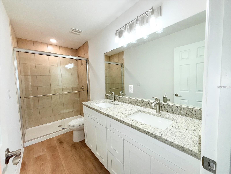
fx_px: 93
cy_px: 87
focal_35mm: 14
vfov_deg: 85.7
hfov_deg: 102.1
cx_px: 116
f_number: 2.2
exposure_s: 1/122
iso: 50
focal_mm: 2.22
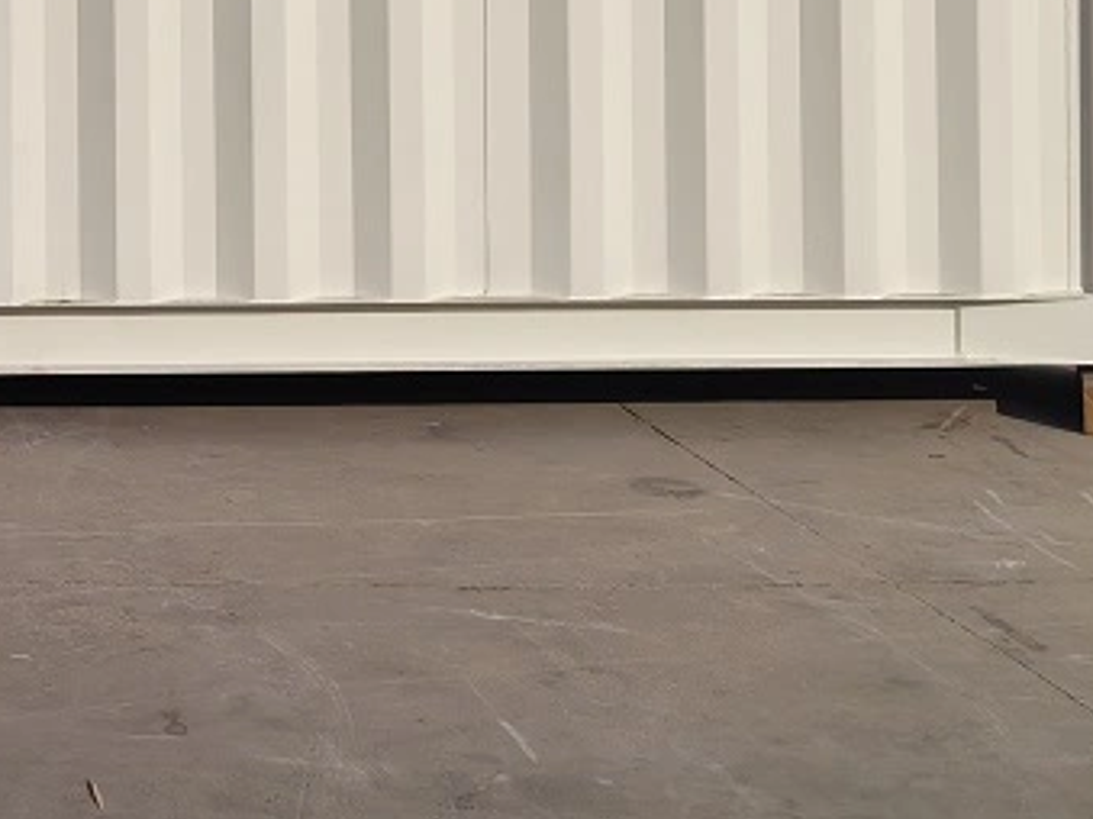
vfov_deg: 16.2
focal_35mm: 85
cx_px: -339
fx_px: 2683
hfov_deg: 20.9
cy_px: -311
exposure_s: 1/6944
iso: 50
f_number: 2
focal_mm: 5.72
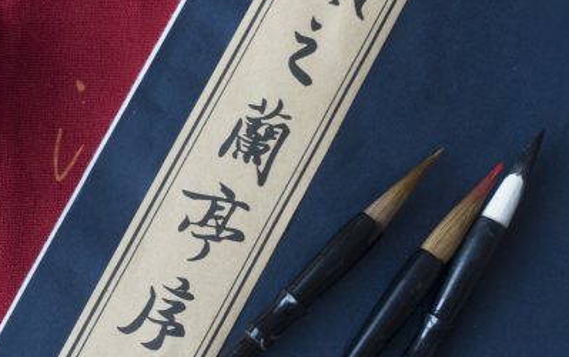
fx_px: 1257
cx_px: 29
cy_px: 116
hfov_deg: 24.6
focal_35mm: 81
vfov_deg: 16.1
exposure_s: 1/125
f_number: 3.2
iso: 200
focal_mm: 11.45
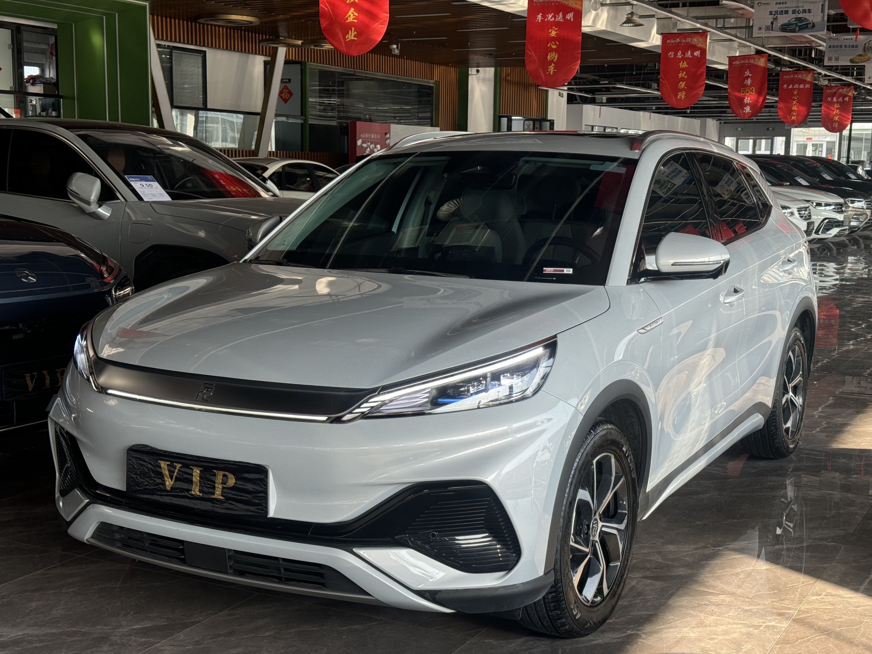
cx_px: 436
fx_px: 1209
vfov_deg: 30.3
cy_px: 327
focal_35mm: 48
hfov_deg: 39.7
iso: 64
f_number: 1.78
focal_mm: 6.76
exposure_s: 1/279
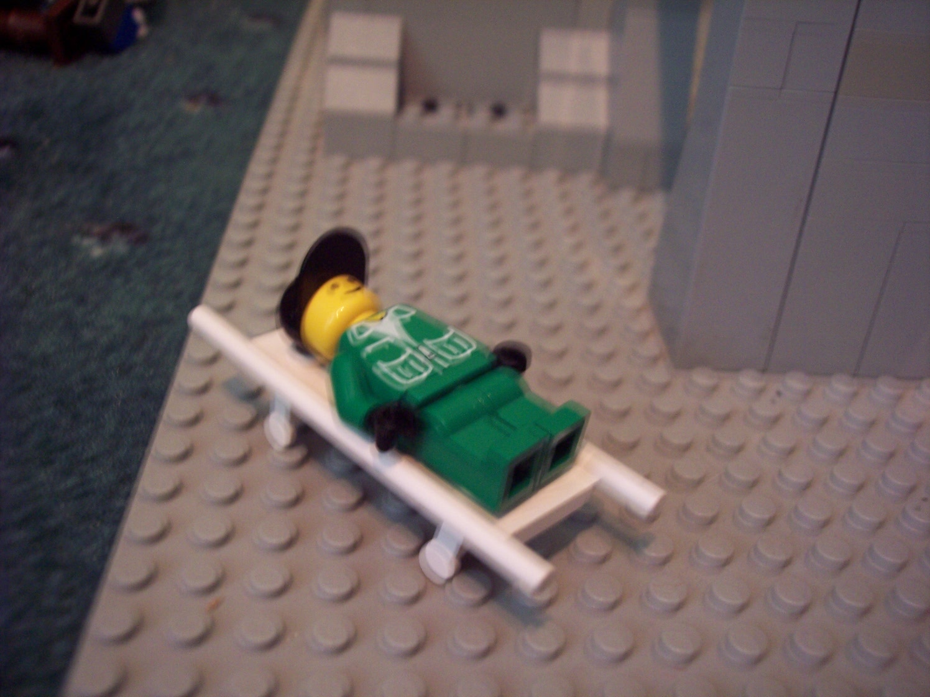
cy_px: 348
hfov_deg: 47.9
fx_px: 1048
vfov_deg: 36.8
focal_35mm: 39
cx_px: 465
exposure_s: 1/4
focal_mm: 8
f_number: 3.4
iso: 200
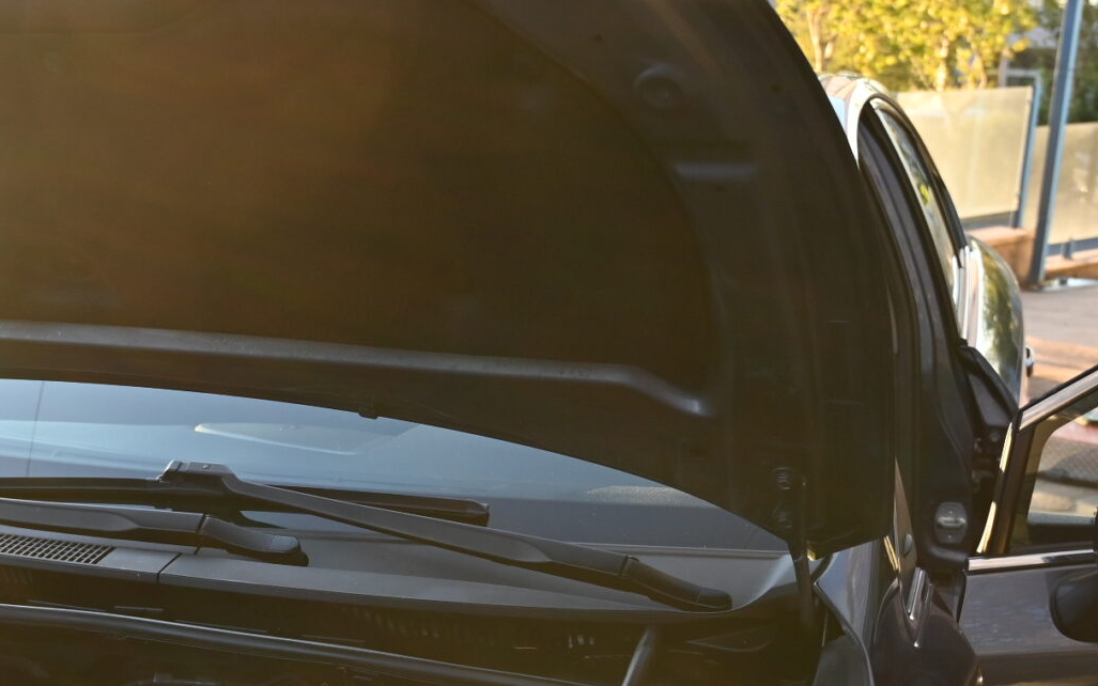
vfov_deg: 21.1
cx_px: 220
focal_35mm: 61
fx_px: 1825
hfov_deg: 32.6
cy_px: 532
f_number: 4
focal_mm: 24
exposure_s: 1/250
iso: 360
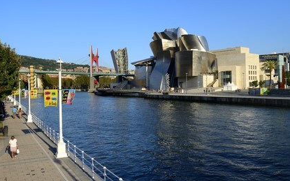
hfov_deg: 58.2
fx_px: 261
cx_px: 144
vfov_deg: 38.3
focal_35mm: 33
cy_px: 84
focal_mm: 32
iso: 200
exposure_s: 1/250
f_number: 11
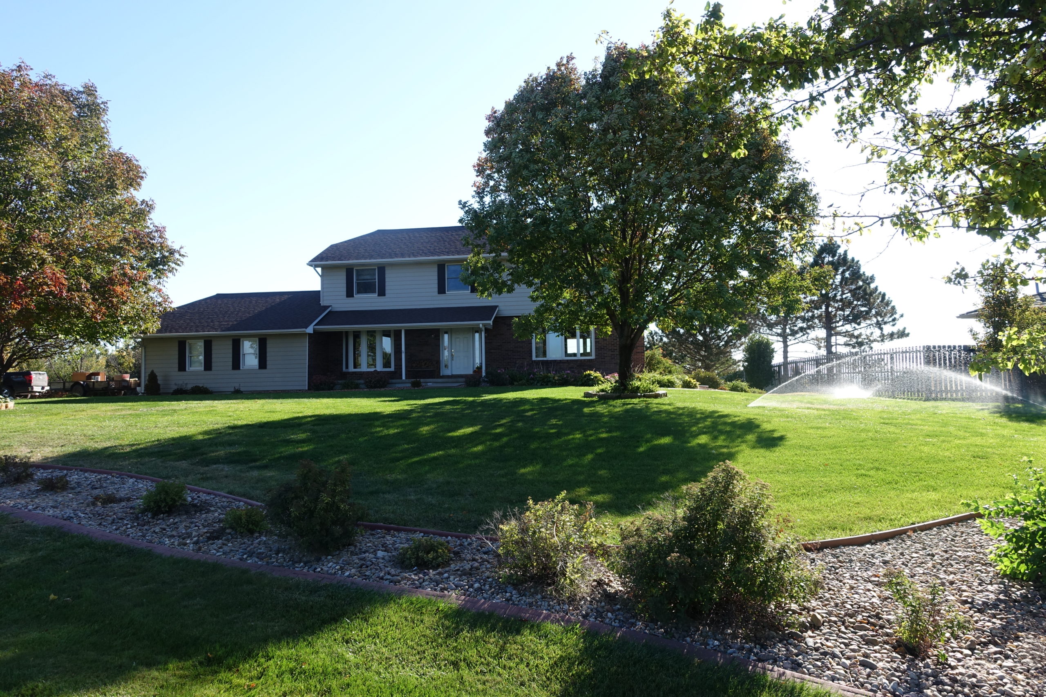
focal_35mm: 24
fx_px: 697
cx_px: 523
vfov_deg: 53.1
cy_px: 348
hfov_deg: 73.7
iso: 125
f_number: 5.6
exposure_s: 1/200
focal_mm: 8.8
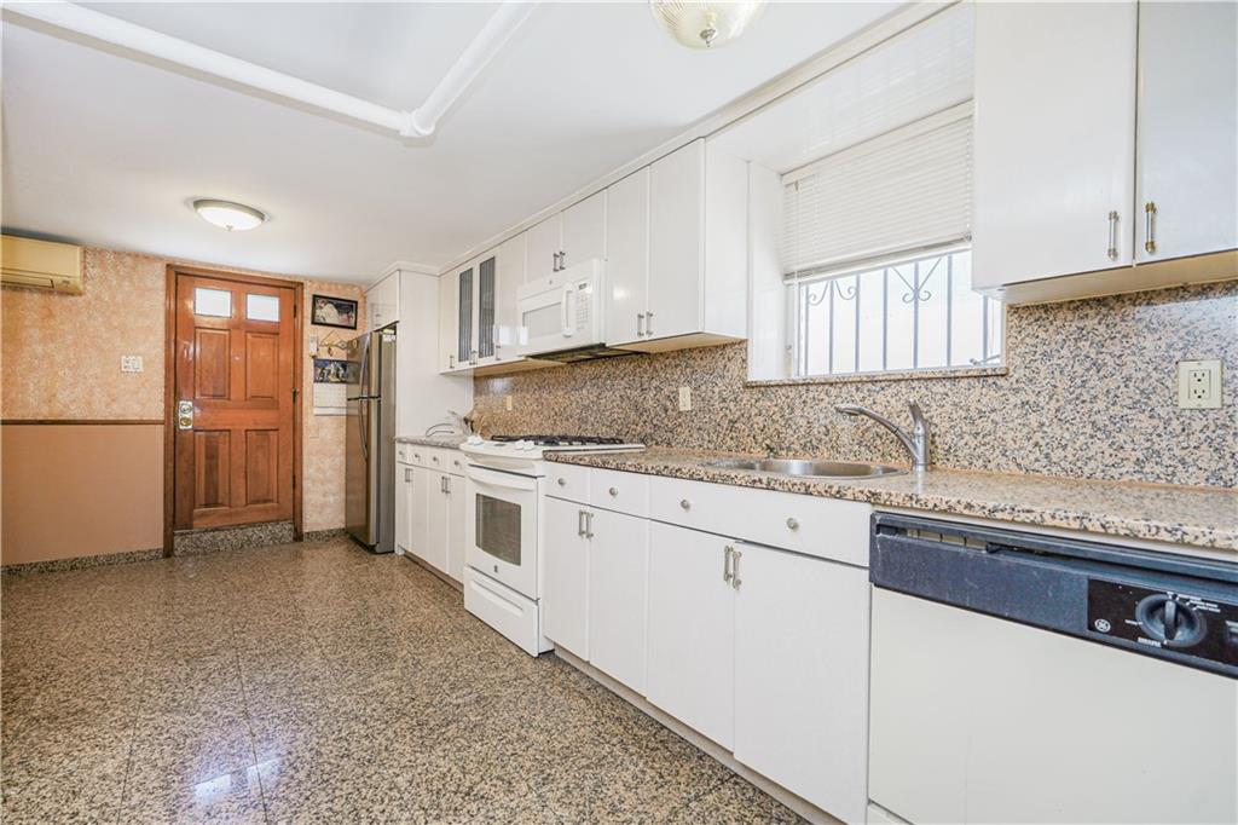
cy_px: 412
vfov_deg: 73.7
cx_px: 619
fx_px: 550
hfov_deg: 96.8
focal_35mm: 16
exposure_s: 1/30
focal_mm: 16
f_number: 4
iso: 64
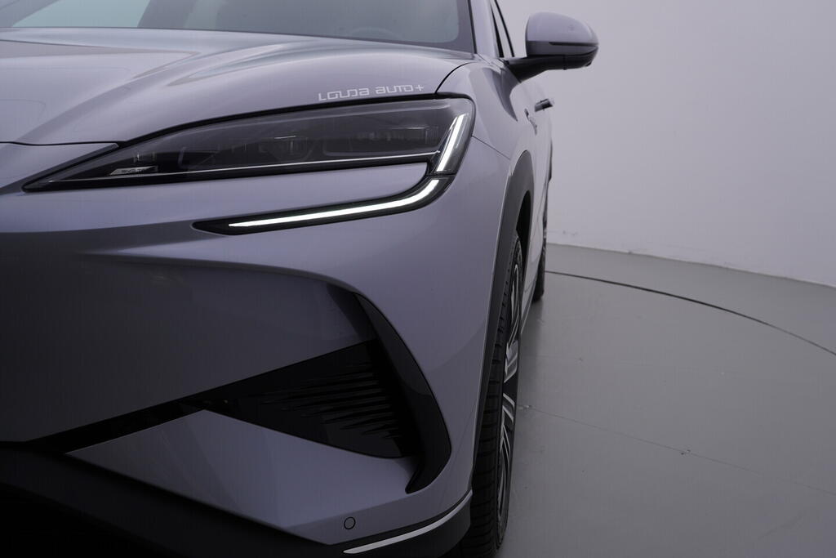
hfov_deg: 53.1
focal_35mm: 36
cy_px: 279
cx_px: 418
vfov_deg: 36.9
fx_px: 836
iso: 125
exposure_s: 1/125
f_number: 5
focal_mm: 24
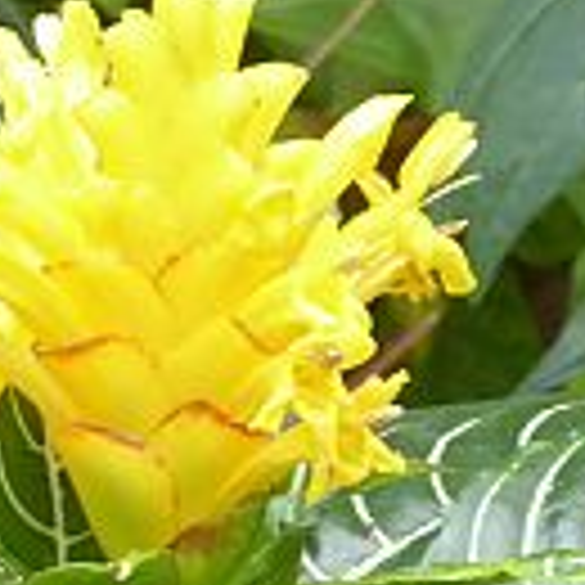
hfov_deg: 2.7
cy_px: 801
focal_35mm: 655
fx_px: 12523
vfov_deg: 2.7
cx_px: 144
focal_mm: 27.1
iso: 400
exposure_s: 1/60
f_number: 5.4
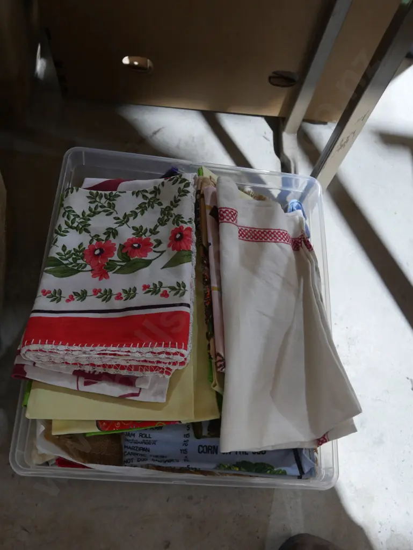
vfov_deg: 53.9
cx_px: 206
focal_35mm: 34
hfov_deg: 41.8
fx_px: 540
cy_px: 275
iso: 1600
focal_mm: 17
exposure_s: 1/60
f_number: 4
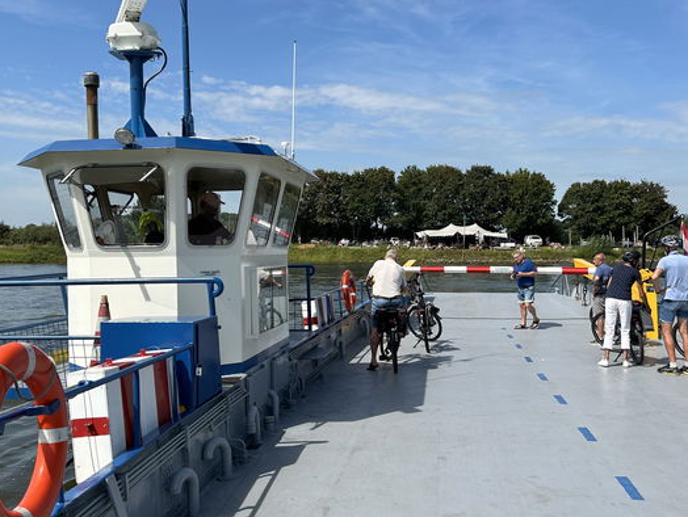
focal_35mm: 28
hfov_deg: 63.4
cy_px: 240
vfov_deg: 49.8
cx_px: 332
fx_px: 557
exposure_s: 1/4630
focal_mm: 5.7
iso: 50
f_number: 1.5
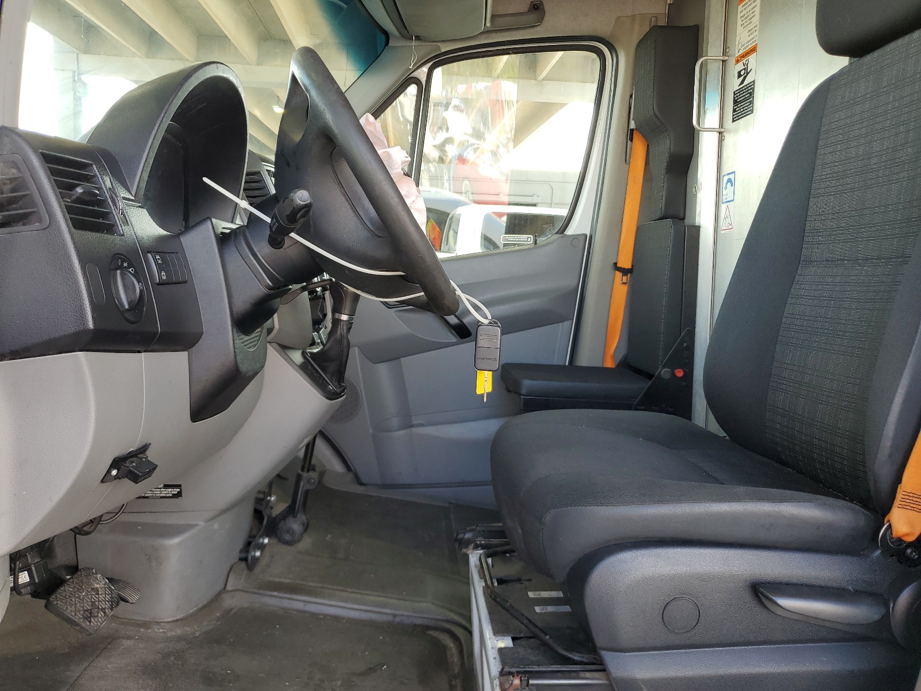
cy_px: 346
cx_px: 460
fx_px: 692
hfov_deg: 67.3
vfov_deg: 53.1
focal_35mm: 26
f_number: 1.5
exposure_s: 1/175
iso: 50
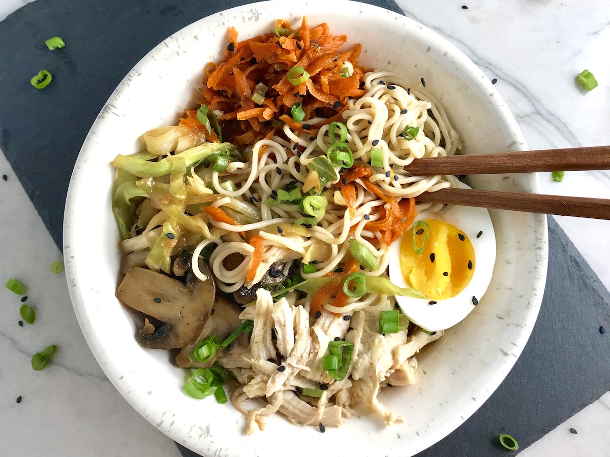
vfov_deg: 49.7
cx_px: 305
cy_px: 228
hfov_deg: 63.4
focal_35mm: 28
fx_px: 493
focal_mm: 3.99
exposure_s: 1/120
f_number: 1.8
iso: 40
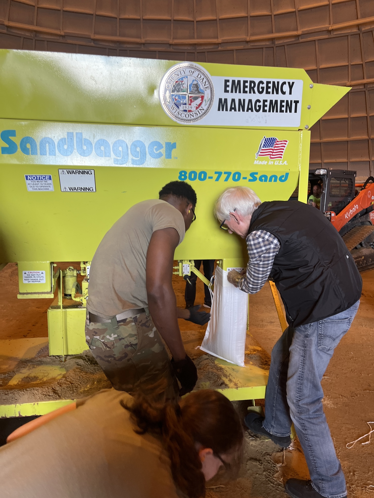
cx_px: 187
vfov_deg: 67.3
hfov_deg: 53.1
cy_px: 249
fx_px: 375
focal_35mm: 26
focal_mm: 5.1
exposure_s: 1/60
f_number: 1.6
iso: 80
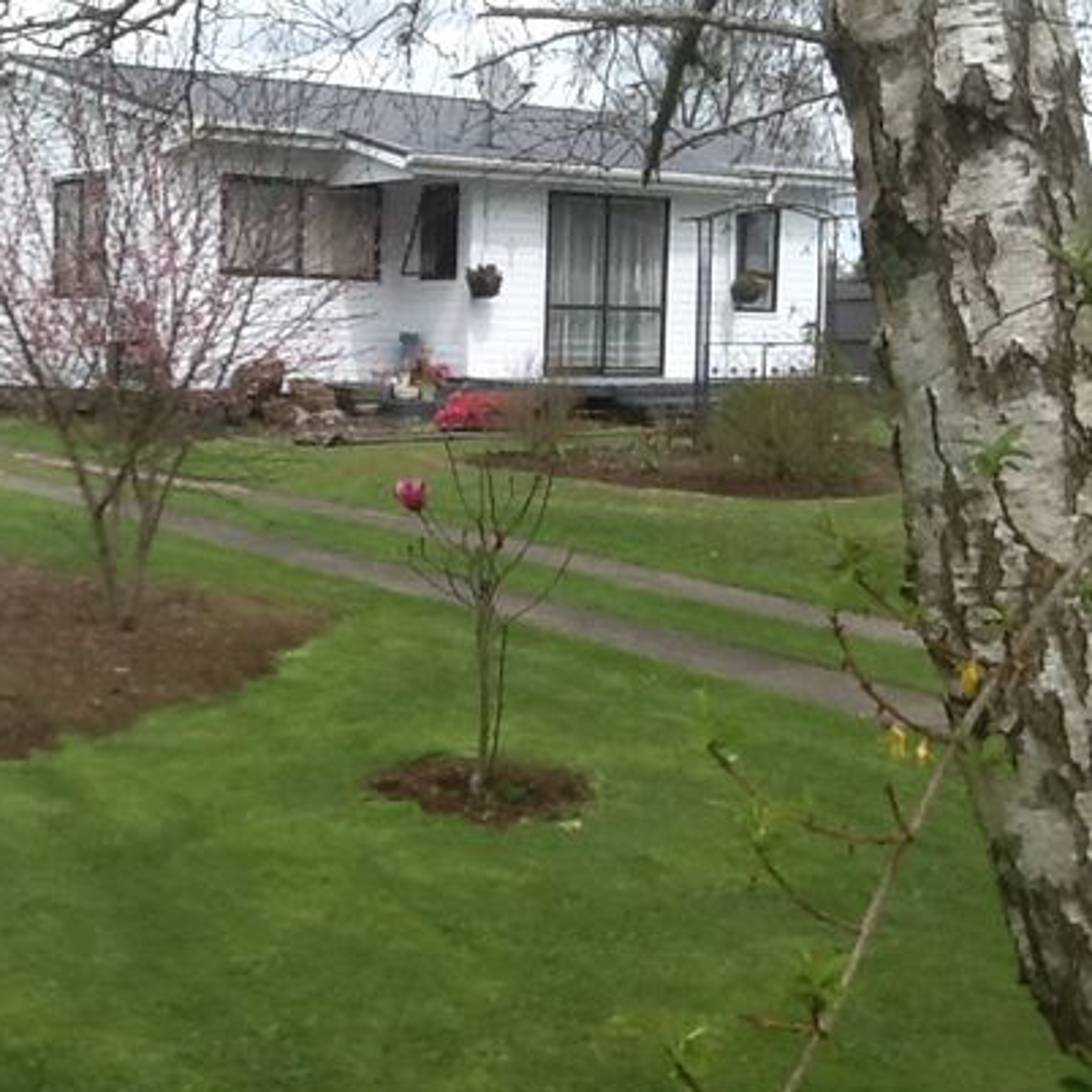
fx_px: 2070
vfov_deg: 29.5
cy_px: 522
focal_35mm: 58
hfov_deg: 29.1
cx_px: 280
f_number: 2.4
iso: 40
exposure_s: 1/764
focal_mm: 2.03
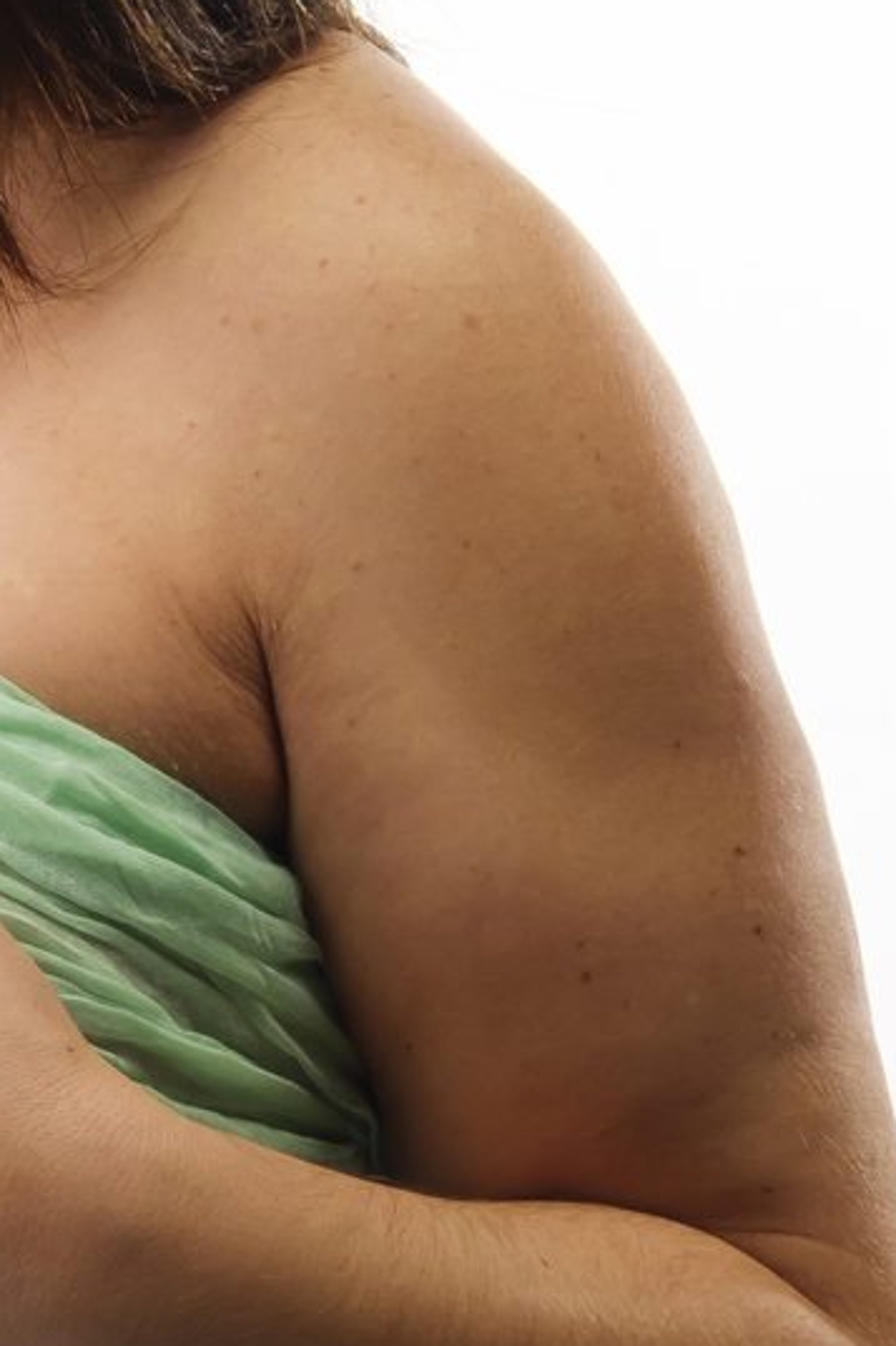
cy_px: 821
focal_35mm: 178
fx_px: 6649
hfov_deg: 7.5
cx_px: -545
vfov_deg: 11.5
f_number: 11
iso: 200
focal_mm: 35
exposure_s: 1/125
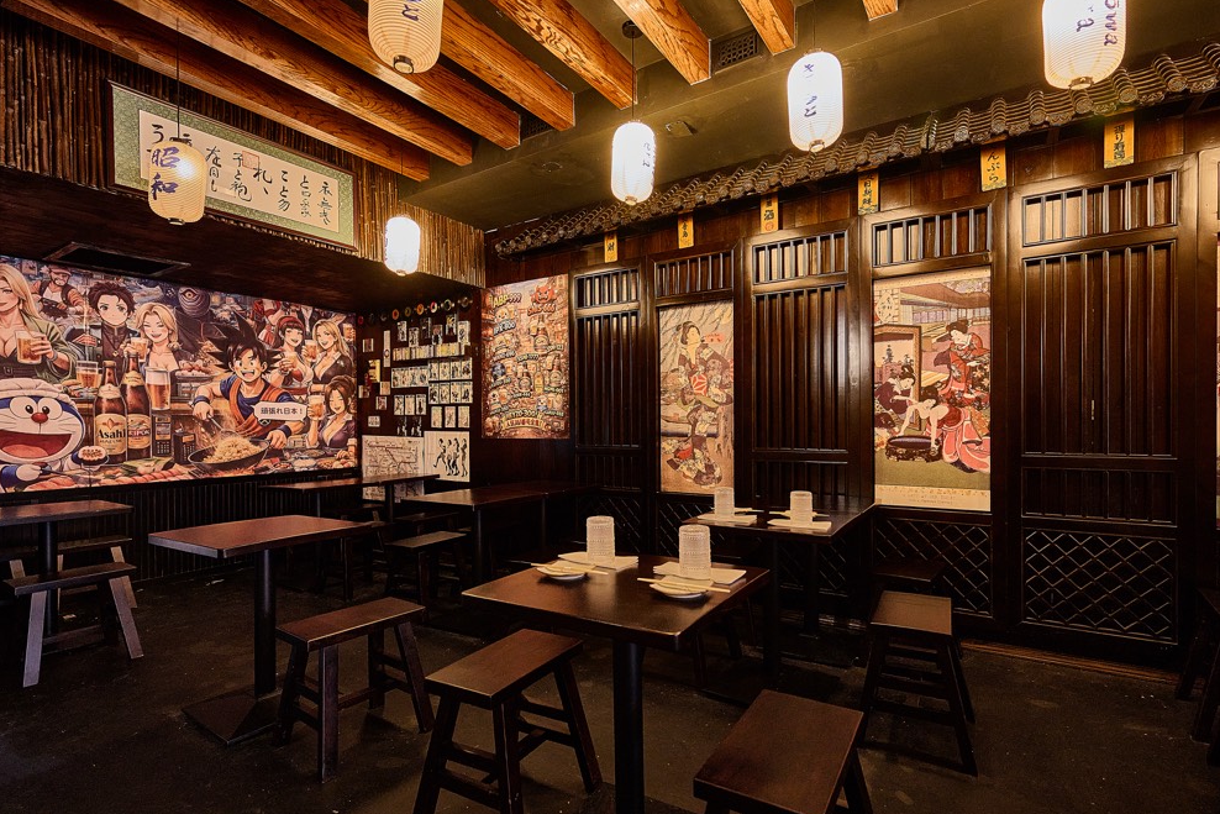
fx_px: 576
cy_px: 427
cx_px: 620
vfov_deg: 70.4
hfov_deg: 93.3
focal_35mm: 17
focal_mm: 14
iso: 1000
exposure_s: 1/25
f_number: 4
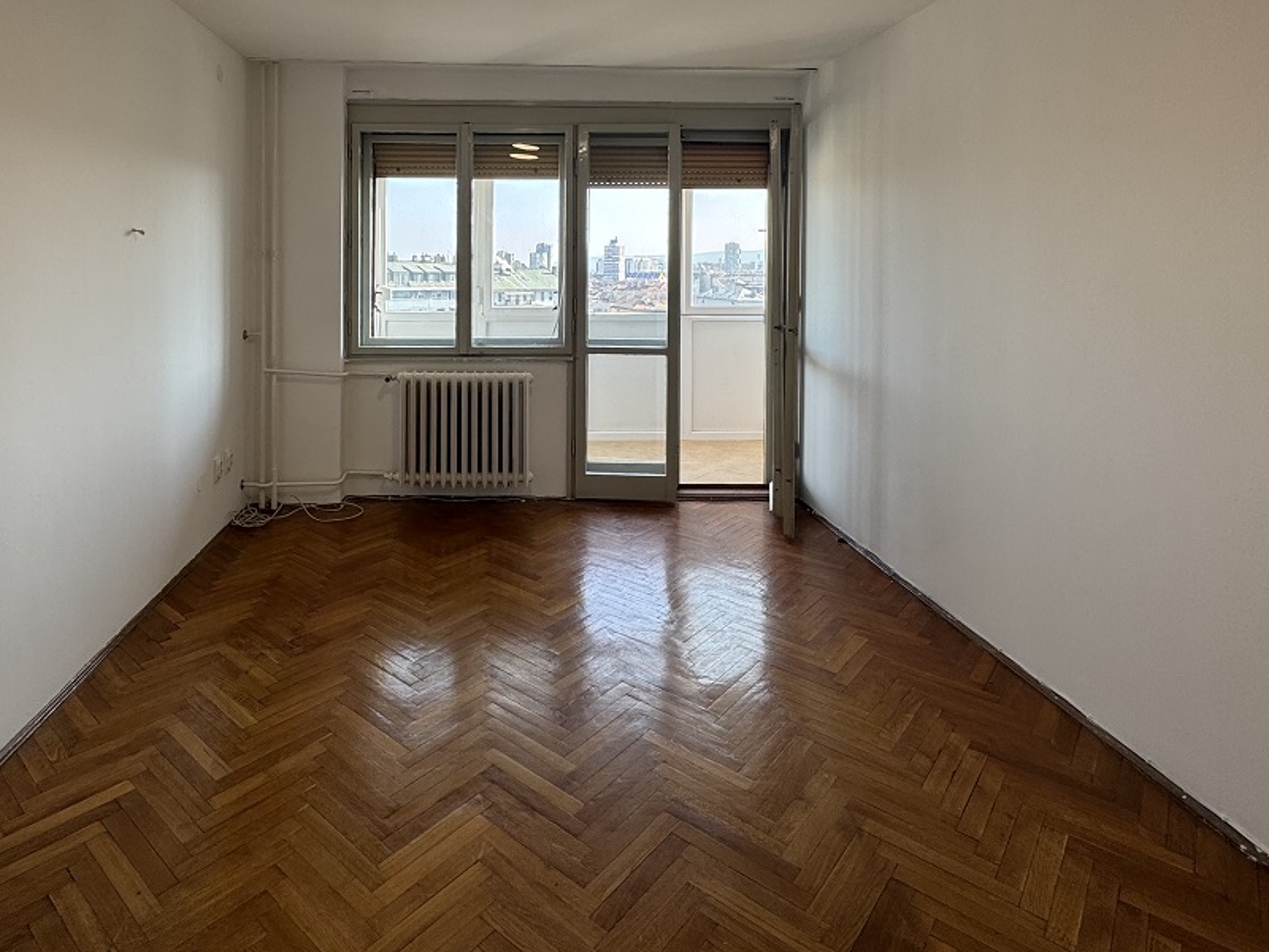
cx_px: 514
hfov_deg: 78.2
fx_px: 770
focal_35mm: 21
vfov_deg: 60.8
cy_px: 268
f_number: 2.2
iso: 40
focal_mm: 2.22
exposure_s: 1/114
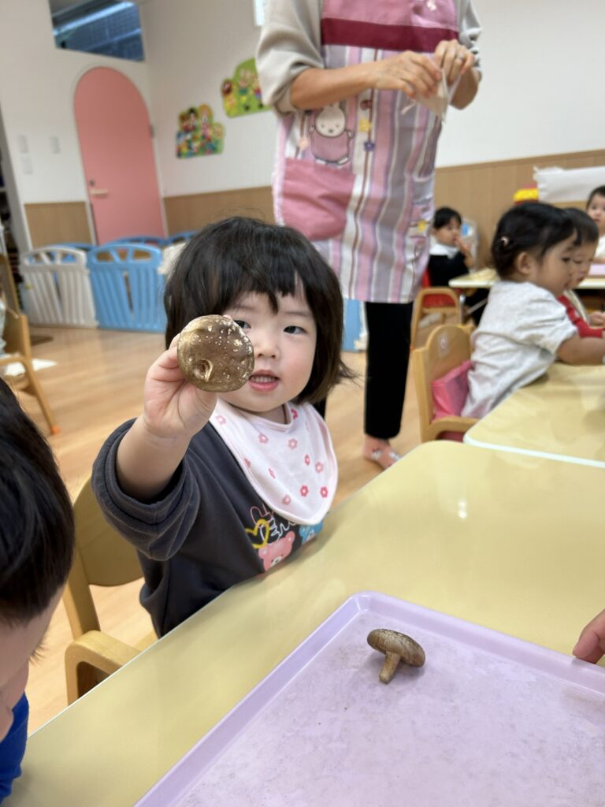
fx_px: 606
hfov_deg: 53.1
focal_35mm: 26
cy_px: 404
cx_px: 302
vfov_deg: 67.3
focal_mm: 5.7
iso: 100
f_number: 1.5
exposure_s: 1/121
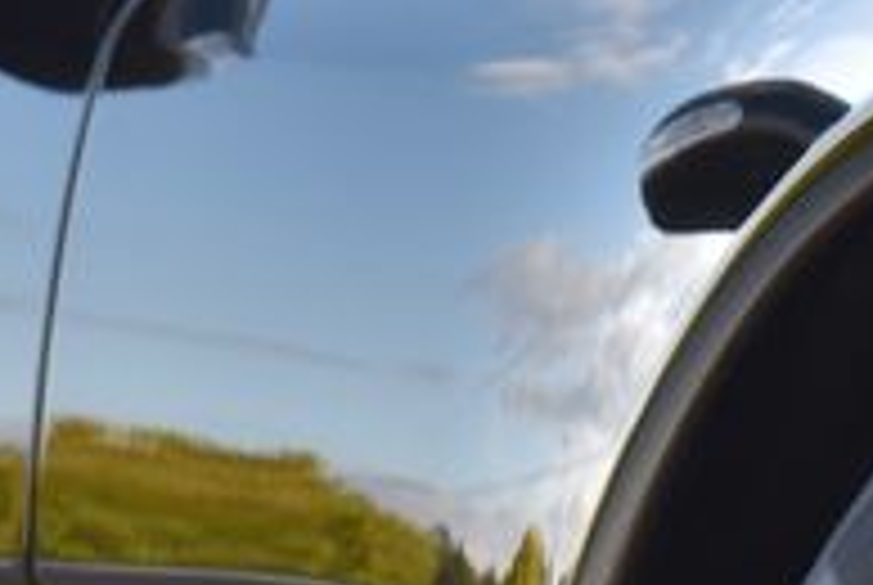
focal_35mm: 632
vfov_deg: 2.2
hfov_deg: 3.2
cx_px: 1318
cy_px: 124
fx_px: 15349
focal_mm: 120
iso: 500
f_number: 8
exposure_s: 1/200
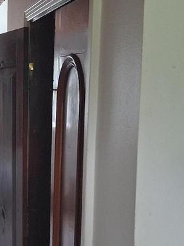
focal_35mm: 76
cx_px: -62
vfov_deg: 25.6
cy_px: 147
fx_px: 538
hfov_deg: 18.0
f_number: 1.8
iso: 250
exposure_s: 1/50
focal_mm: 3.98
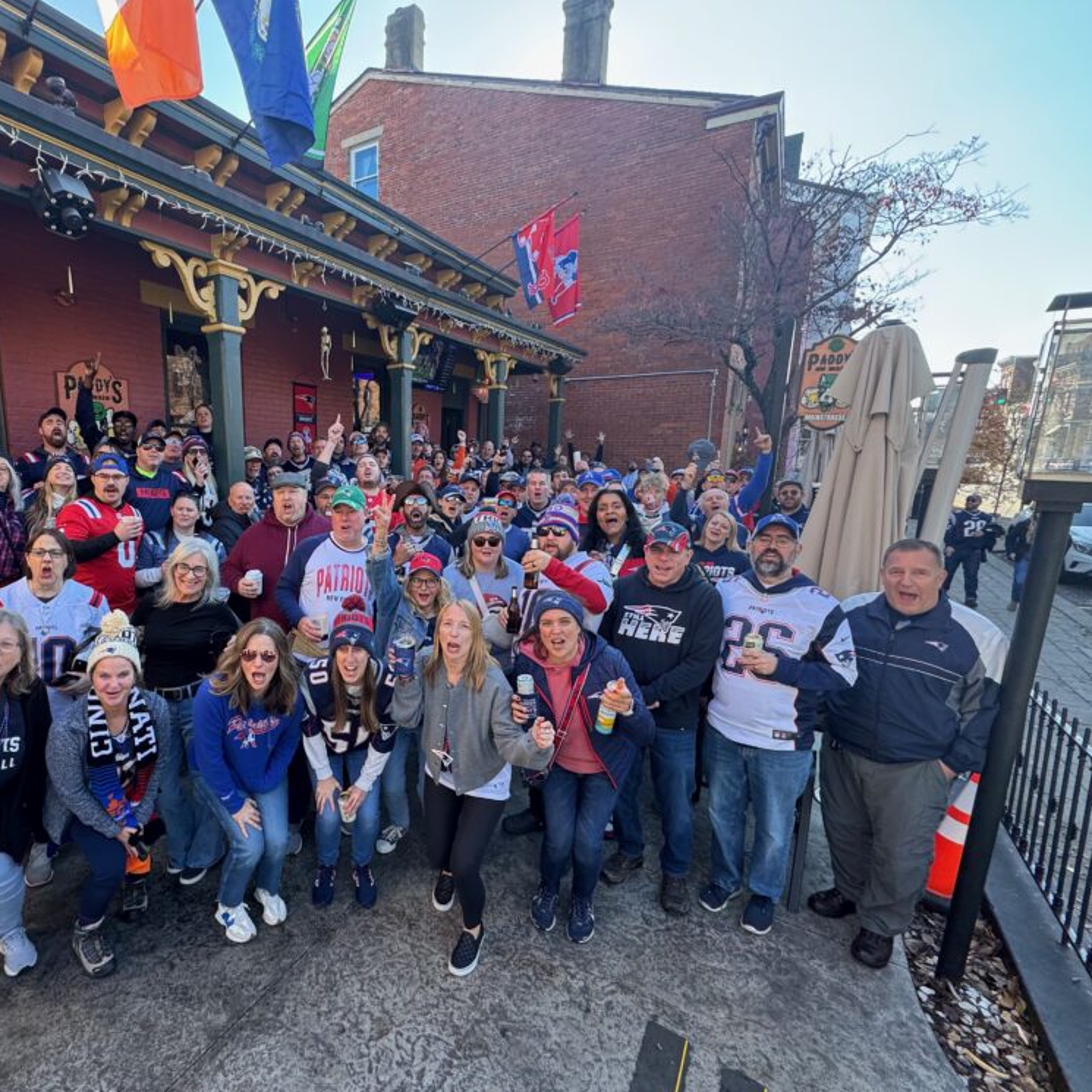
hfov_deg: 82.0
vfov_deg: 83.9
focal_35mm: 17
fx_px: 607
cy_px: 561
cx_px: 394
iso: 40
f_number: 2.2
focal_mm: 2.22
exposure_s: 1/113
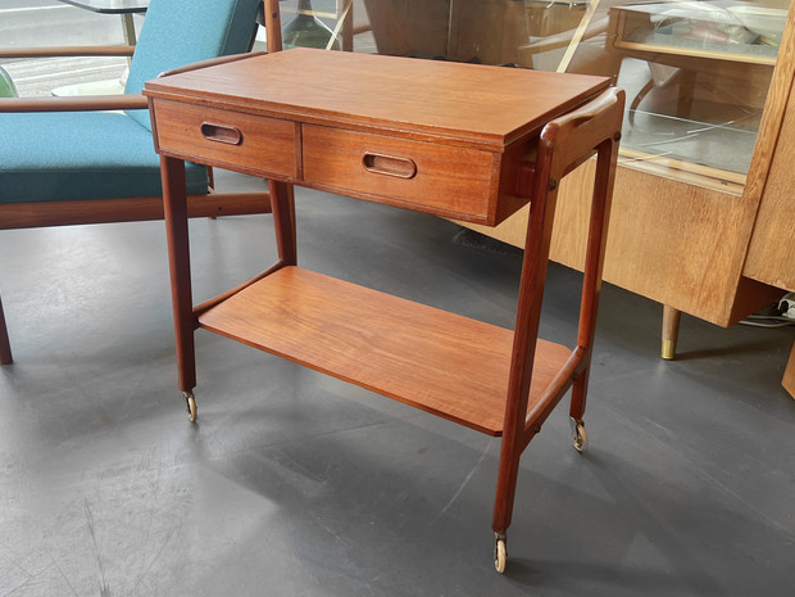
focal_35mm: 26
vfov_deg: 53.1
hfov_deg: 67.3
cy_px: 298
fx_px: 597
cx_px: 398
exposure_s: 1/100
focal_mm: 5.7
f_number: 1.5
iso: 125
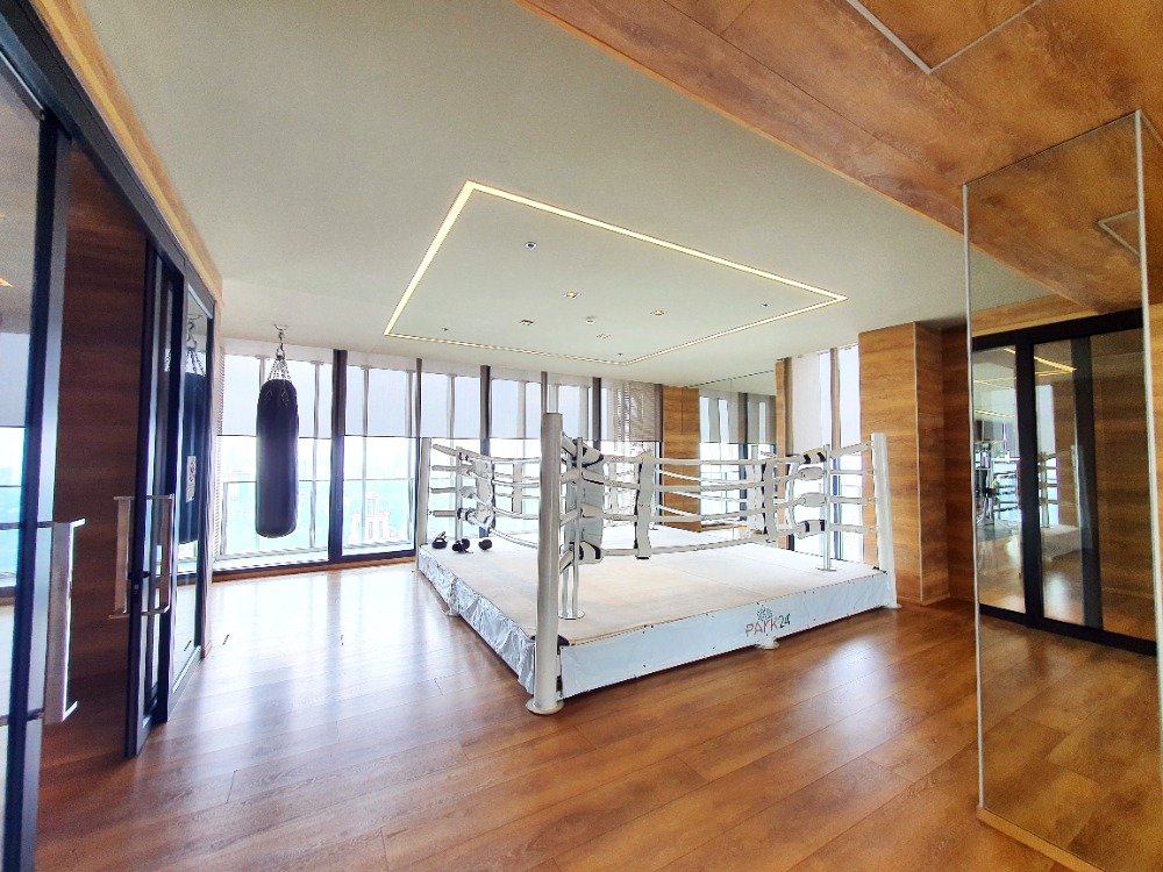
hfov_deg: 106.2
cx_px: 582
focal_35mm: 13
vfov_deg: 89.9
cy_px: 436
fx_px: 437
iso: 50
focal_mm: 1.8
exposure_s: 1/100
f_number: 2.2
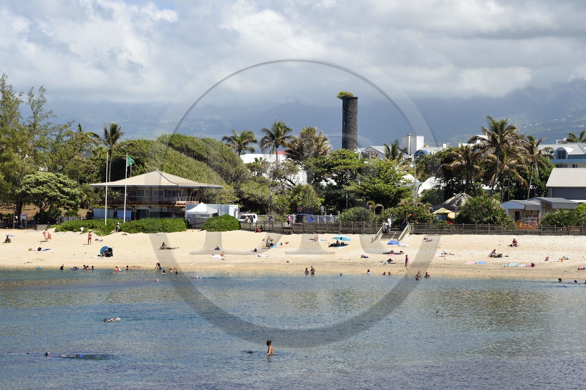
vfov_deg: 11.8
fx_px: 1887
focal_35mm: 116
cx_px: 293
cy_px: 195
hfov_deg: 17.7
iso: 200
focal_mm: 116
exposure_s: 1/250
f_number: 13
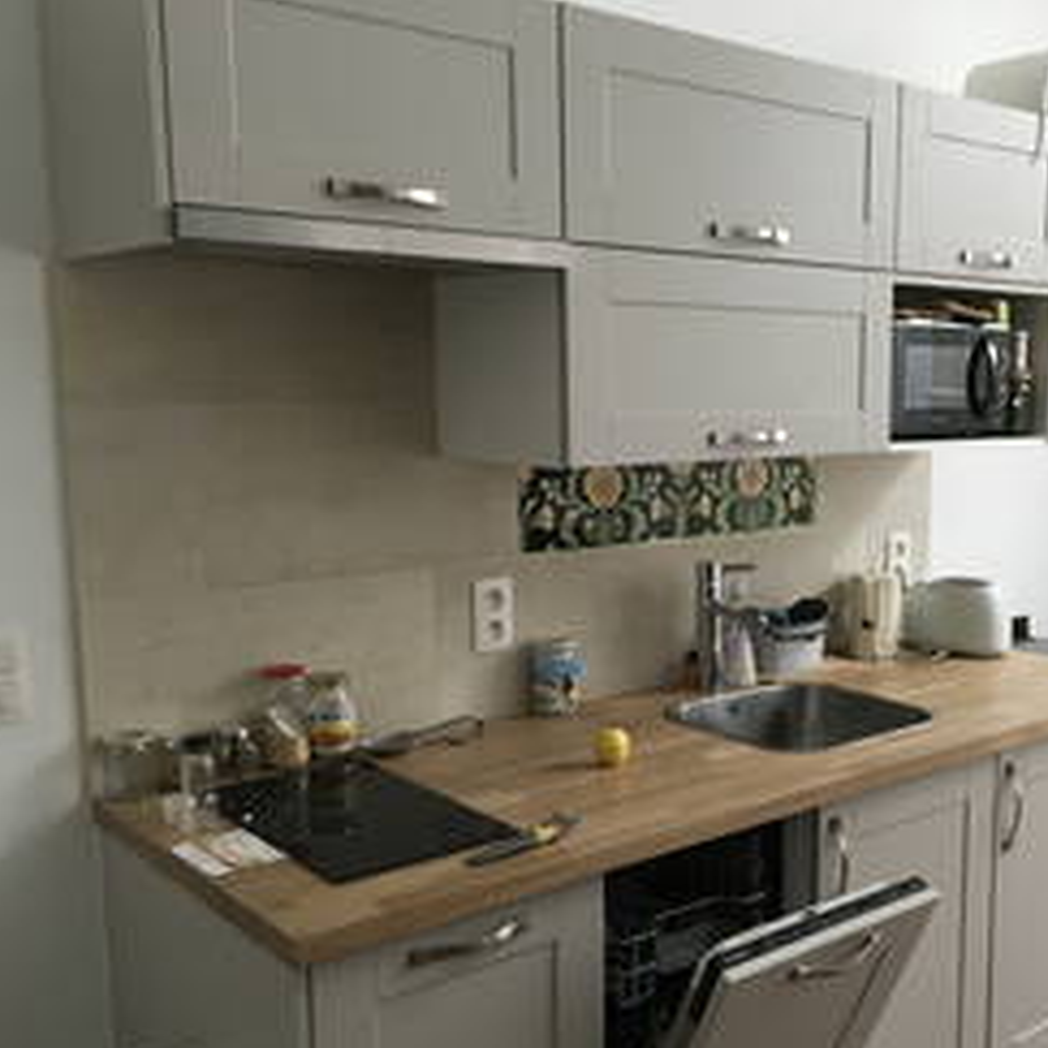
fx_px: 1302
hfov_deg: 42.9
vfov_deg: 43.8
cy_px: 578
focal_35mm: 38
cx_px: 742
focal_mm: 4.15
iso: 80
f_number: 2.2
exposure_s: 1/33
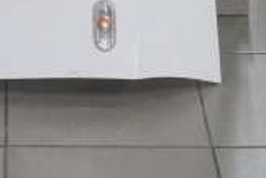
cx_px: 8
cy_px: -197
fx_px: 1577
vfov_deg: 6.2
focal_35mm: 213
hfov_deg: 9.6
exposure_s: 1/160
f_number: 4
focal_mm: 21
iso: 1600
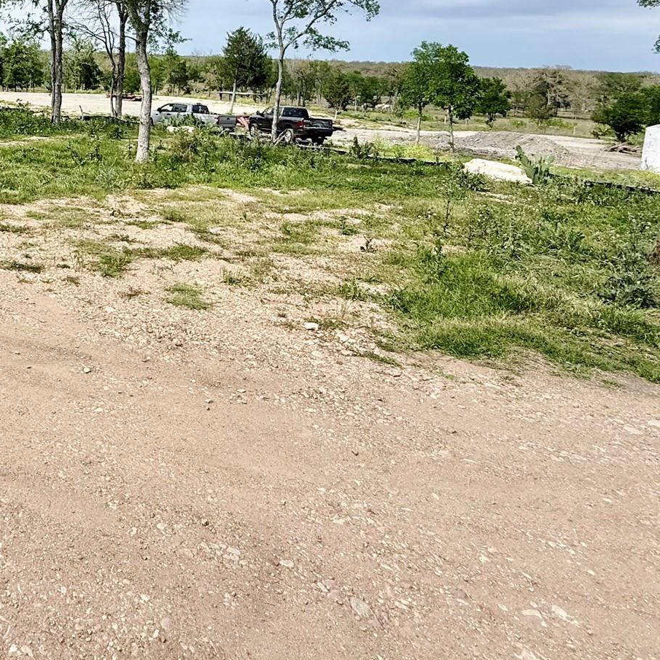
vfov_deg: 53.7
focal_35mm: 28
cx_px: 57
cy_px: 137
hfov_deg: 50.3
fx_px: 604
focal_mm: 2.22
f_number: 2.2
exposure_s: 1/2506
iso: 50
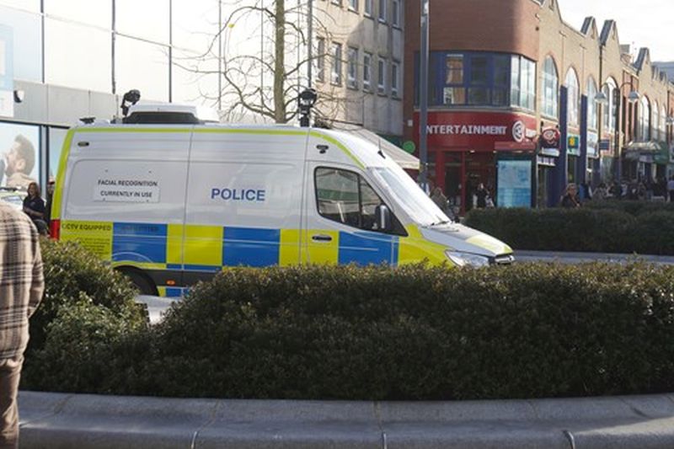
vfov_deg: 17.8
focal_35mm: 76
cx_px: 337
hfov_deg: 26.5
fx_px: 1432
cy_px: 224
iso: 100
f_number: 4.5
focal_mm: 51
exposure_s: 1/250
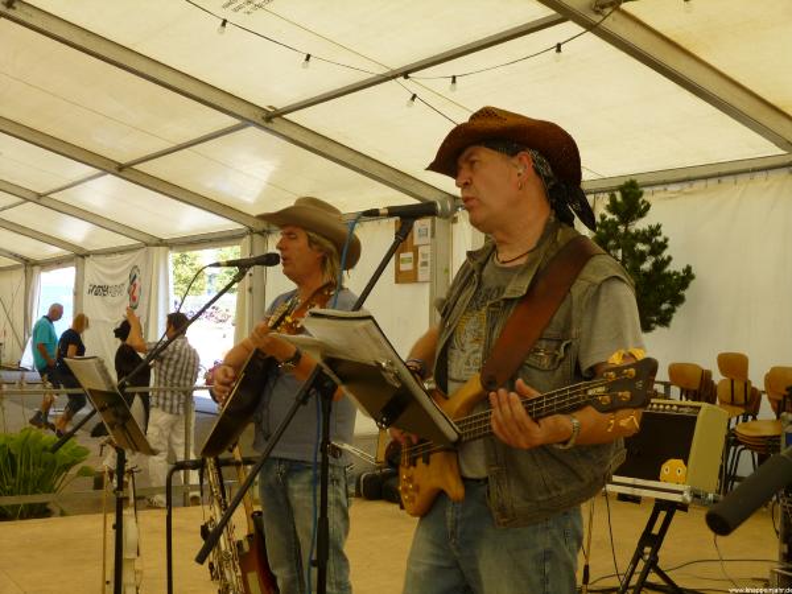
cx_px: 396
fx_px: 1030
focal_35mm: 45
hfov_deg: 42.1
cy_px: 297
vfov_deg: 32.2
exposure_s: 1/100
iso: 100
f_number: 3.9
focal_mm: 8
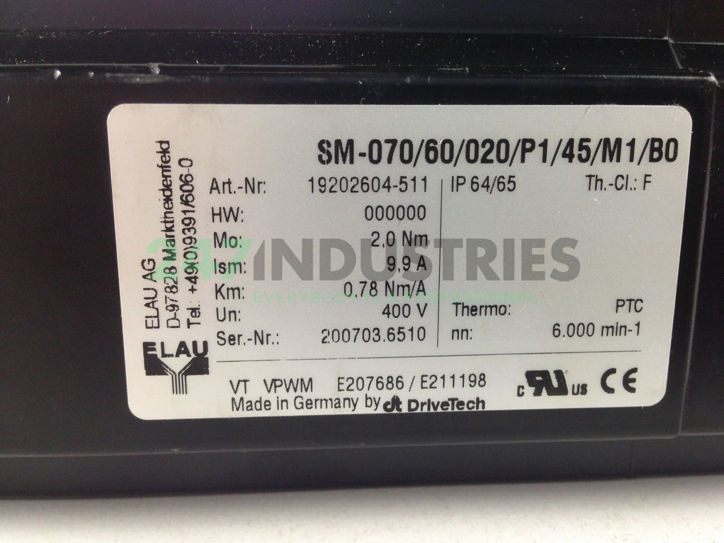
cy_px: 272
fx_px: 690
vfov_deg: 42.9
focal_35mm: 33
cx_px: 362
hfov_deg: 55.4
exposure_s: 1/120
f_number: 2.4
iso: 80
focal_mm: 4.12
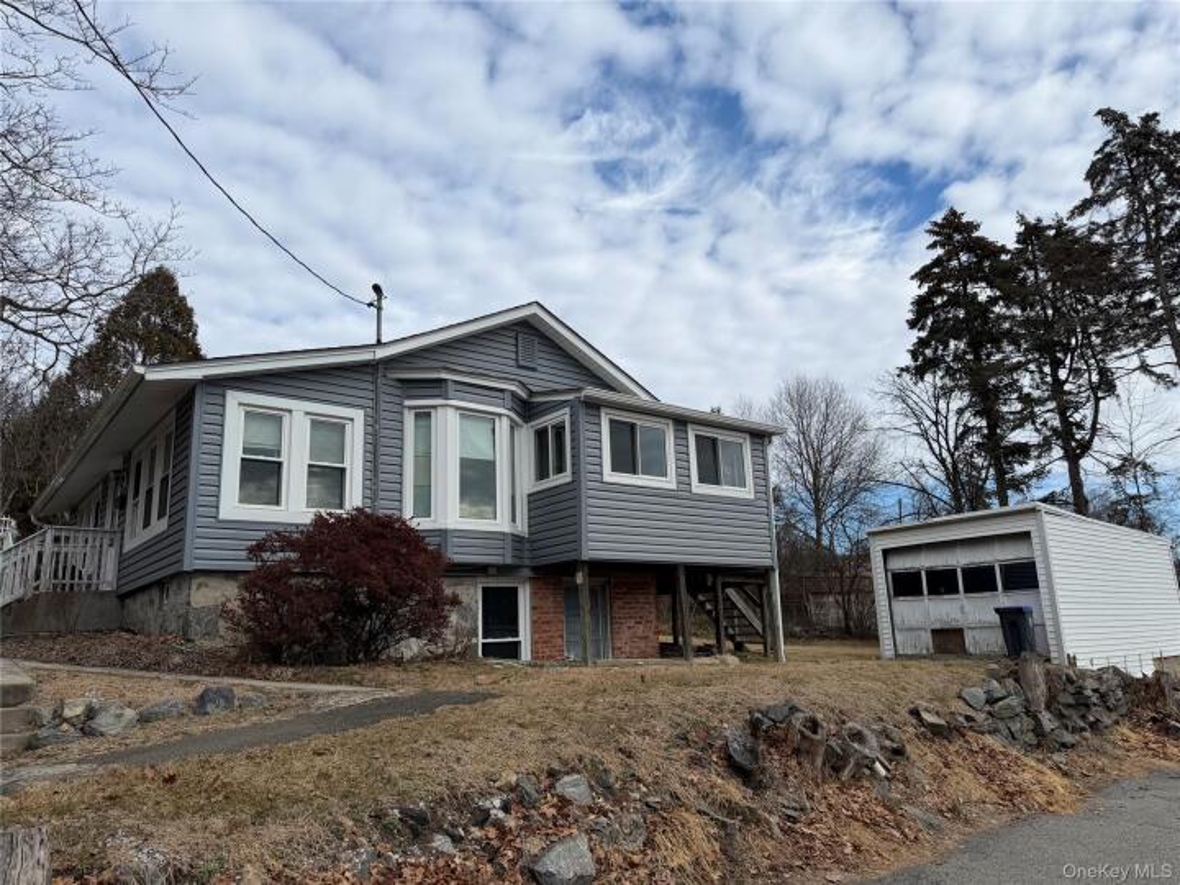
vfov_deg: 56.8
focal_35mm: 24
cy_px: 442
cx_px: 590
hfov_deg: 71.6
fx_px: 818
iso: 80
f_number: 1.78
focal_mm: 6.76
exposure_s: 1/4405
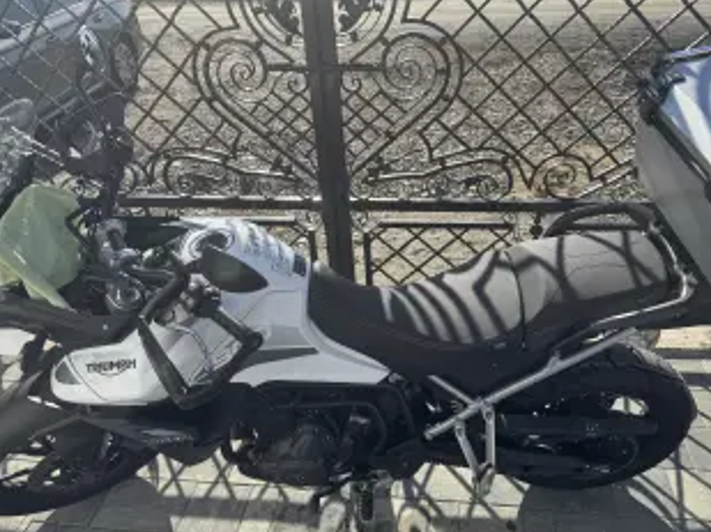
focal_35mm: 28
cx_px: 387
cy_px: 260
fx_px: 574
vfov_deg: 49.7
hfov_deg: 63.4
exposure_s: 1/2959
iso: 80
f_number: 1.78
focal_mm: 6.76
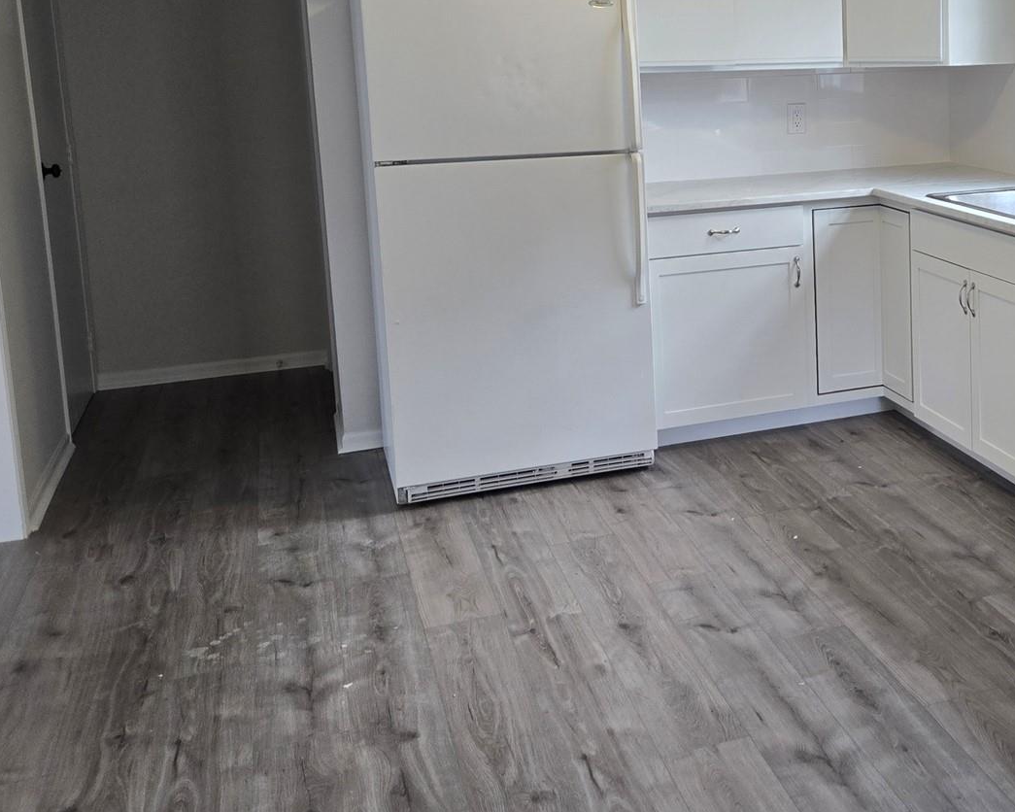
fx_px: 1322
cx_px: 897
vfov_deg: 33.5
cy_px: 215
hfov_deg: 39.3
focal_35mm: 44
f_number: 1.8
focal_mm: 5.4
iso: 80
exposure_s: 1/120
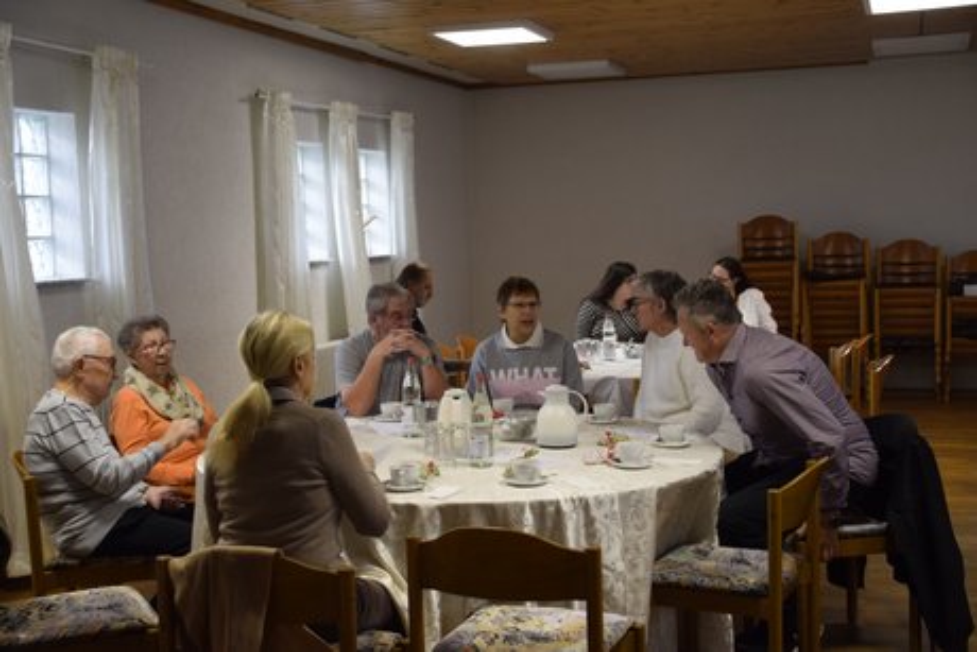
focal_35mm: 46
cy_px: 326
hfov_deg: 42.3
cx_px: 488
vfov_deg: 29.0
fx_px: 1262
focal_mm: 31
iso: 560
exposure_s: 1/60
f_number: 4.2
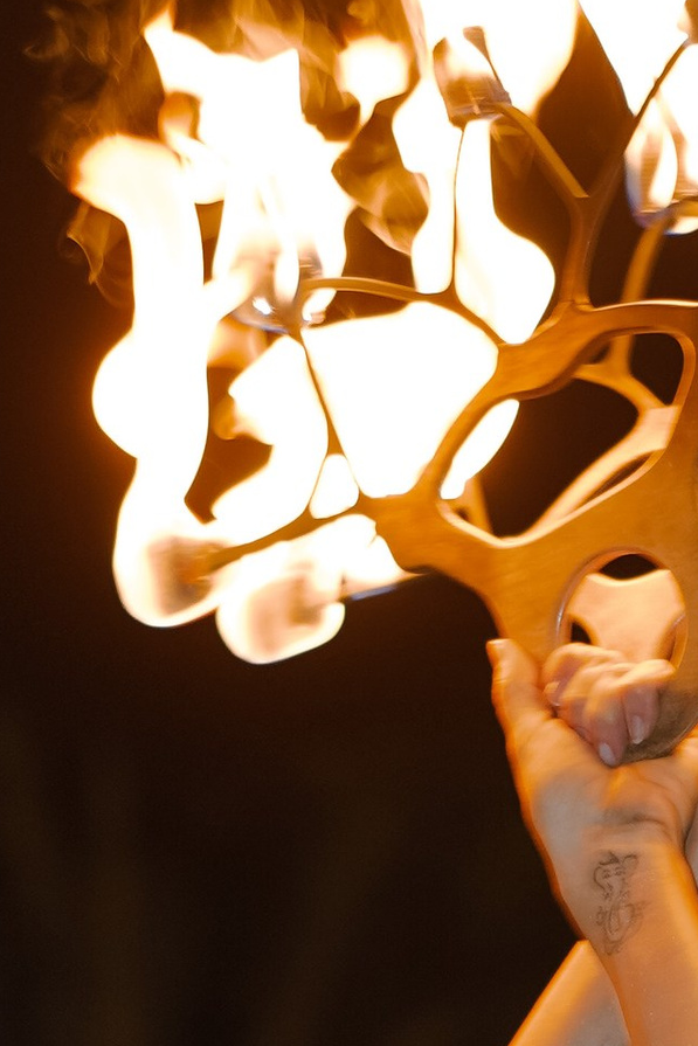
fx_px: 6860
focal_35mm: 236
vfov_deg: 8.6
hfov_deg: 5.8
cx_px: 721
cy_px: 1495
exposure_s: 1/80
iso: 320
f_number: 1.8
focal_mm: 55
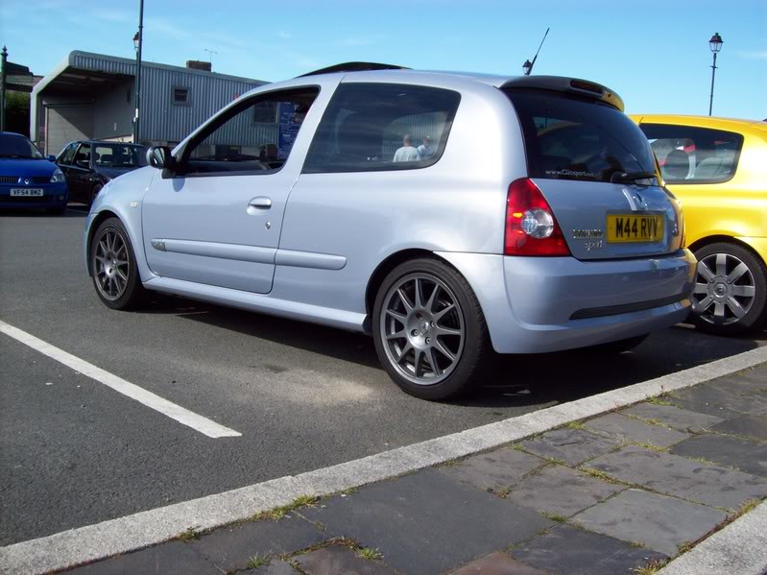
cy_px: 288
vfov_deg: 39.6
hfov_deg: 51.4
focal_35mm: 36
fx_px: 798
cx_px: 384
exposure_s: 1/341
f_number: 4.8
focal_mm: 6
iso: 80
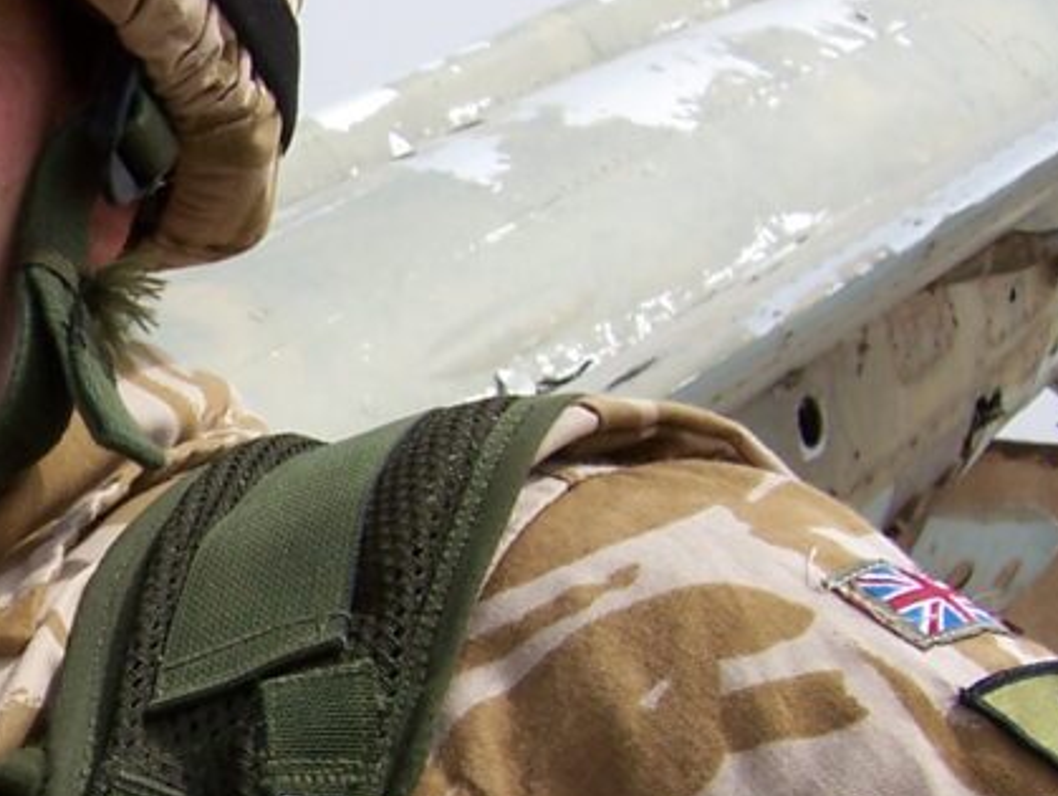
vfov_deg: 14.3
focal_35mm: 103
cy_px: 591
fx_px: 3151
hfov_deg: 18.0
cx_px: -237
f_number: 4.8
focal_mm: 6
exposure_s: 1/500
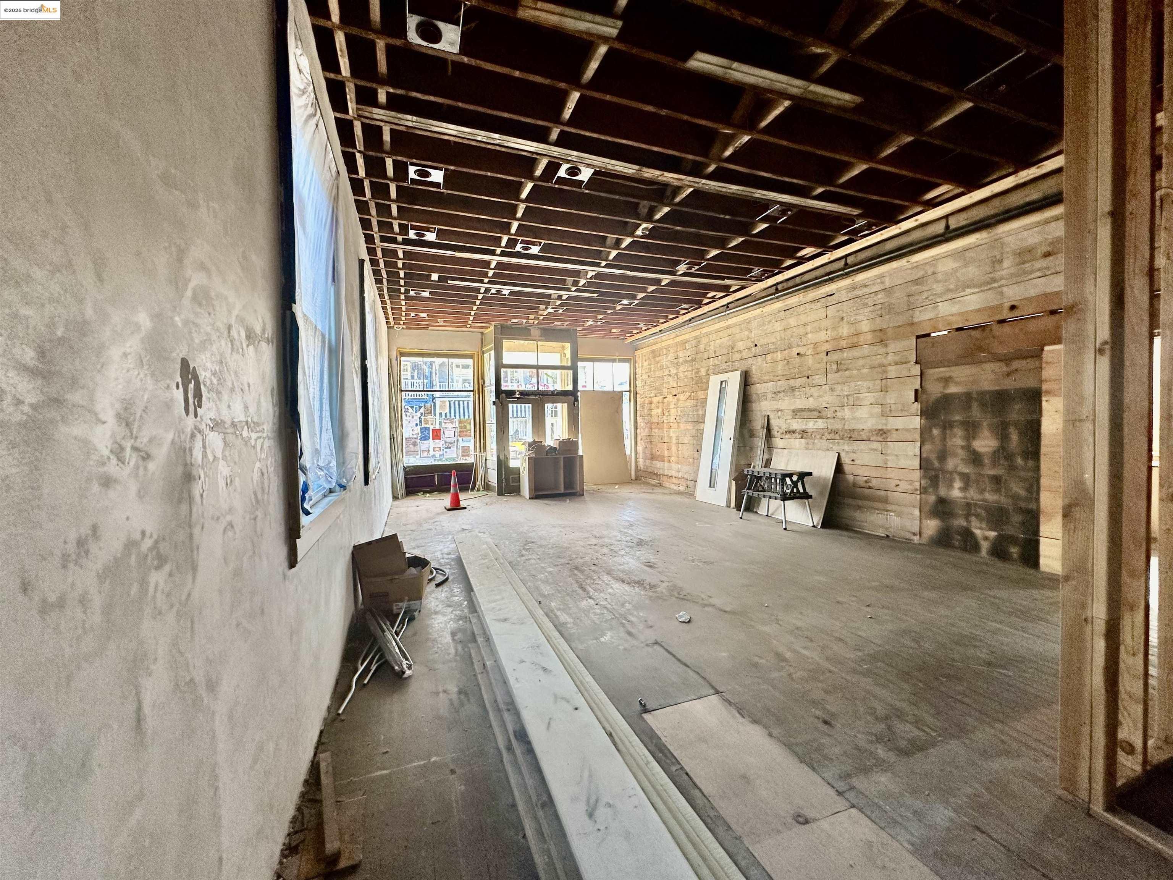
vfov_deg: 85.7
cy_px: 440
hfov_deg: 102.1
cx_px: 586
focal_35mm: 14
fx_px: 474
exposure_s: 1/99
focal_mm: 2.22
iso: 200
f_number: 2.2
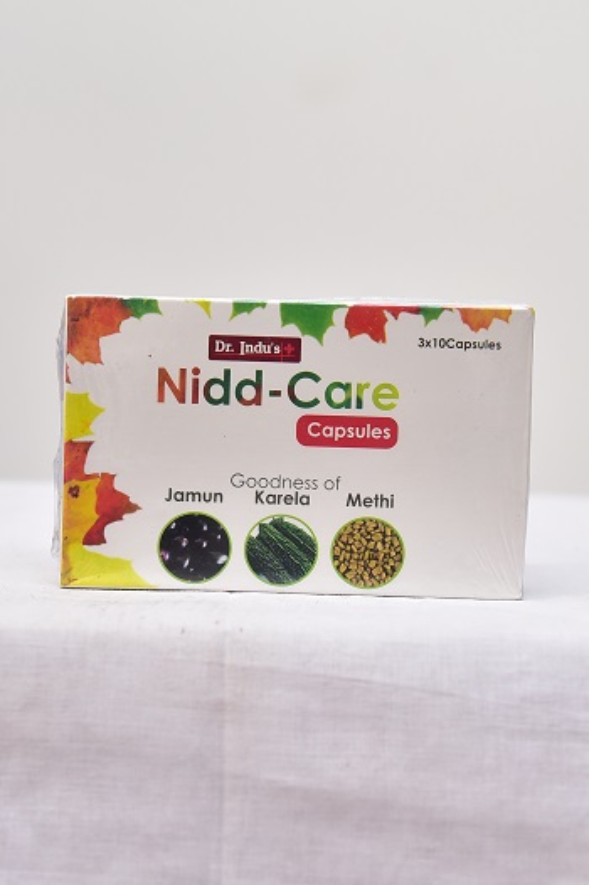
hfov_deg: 20.6
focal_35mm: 66
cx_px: 294
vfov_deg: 30.5
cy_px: 442
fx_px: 1622
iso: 1600
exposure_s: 1/125
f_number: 4.5
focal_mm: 66
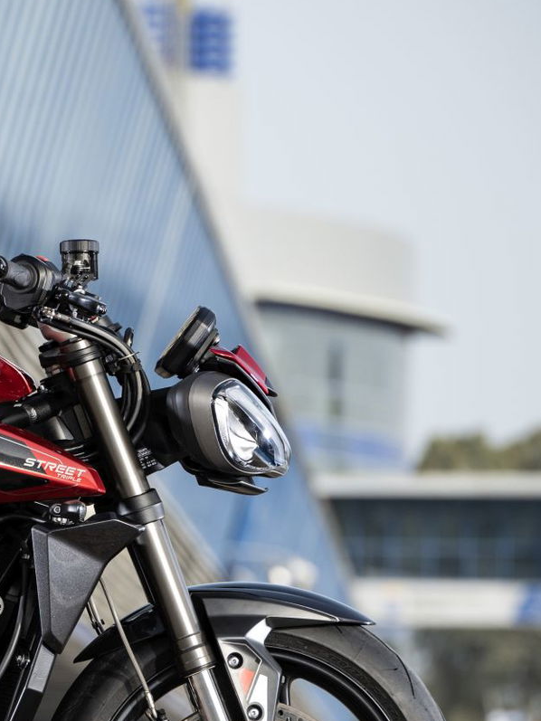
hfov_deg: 3.2
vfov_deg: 4.3
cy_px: 545
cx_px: -307
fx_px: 9645
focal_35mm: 463
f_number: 7.1
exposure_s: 1/200
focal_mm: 200
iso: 125
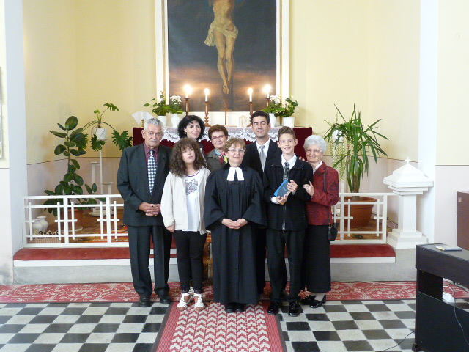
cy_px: 176
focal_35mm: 35
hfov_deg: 52.6
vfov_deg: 40.7
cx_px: 234
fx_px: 474
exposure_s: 1/25
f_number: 2.8
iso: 400
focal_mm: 4.8
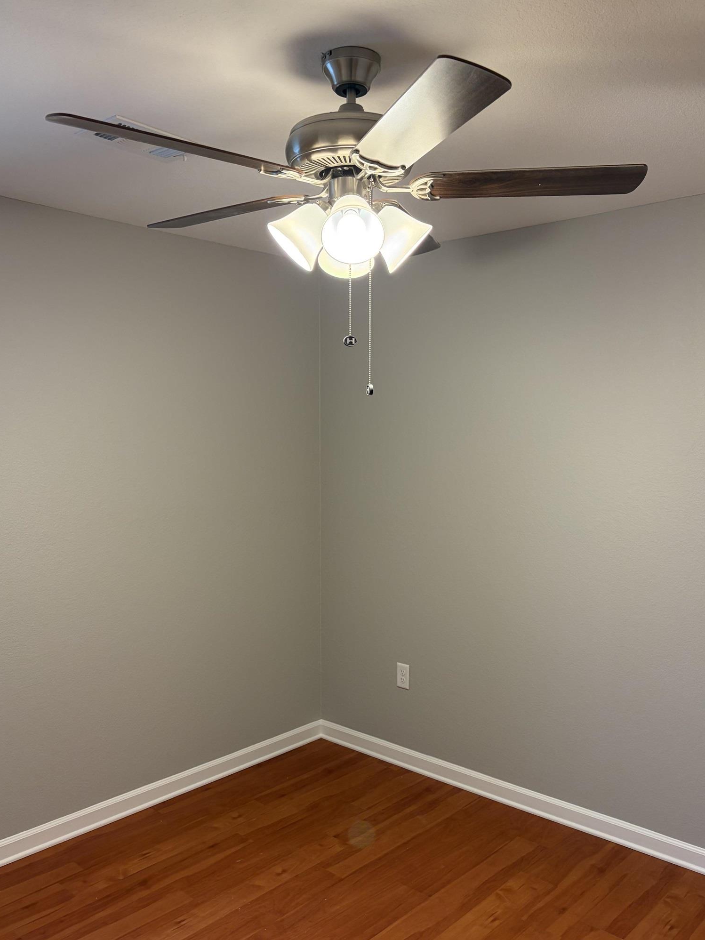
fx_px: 815
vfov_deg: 59.7
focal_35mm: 30
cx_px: 359
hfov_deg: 46.8
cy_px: 534
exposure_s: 1/60
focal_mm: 5.96
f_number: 1.6
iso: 100
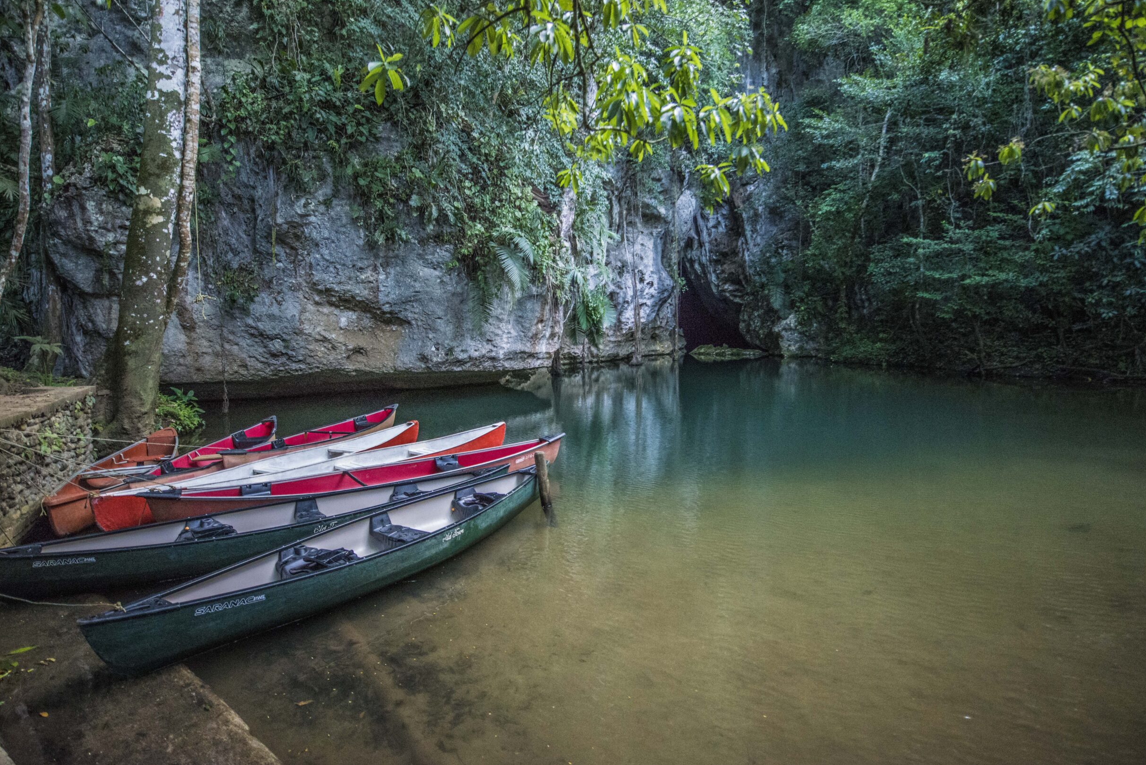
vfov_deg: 67.4
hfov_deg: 90.0
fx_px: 573
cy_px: 366
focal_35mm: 18
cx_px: 575
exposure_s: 1/1600
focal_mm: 17
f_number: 2.8
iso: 6400
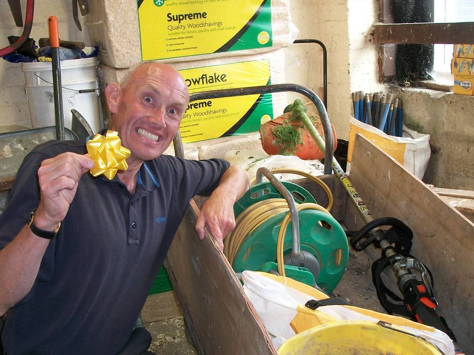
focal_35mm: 45
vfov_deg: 32.1
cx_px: 215
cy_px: 199
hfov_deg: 42.0
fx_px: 616
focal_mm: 5.7
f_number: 2.9
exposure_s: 1/30
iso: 80
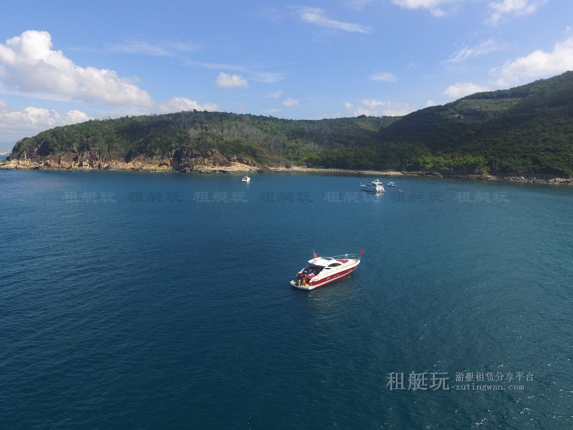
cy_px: 215
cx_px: 286
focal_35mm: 20
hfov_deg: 81.7
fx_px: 331
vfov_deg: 66.0
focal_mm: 3.61
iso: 100
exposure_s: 1/1464
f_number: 2.8
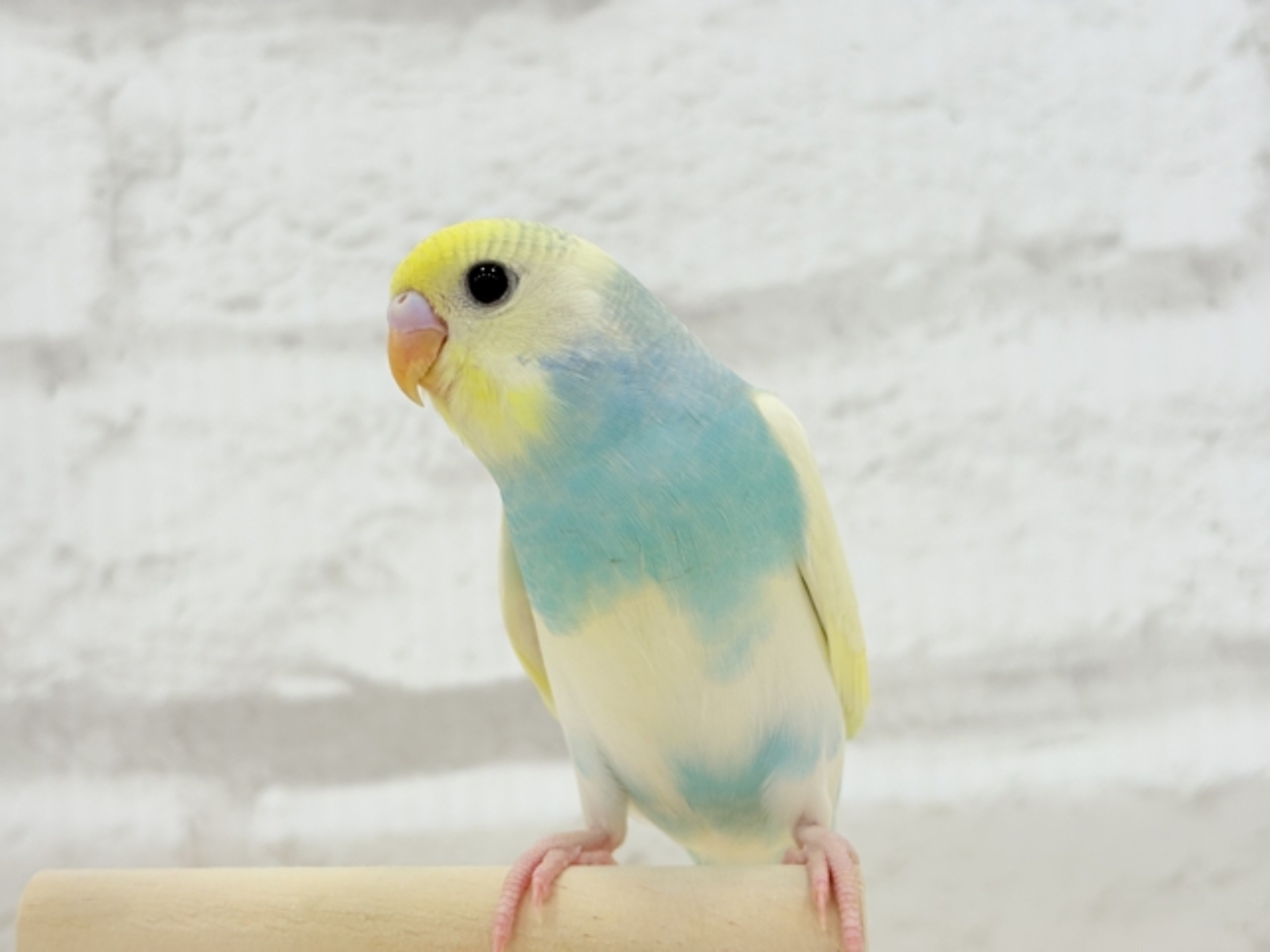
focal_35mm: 52
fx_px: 1908
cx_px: 635
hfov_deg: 36.8
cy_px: 476
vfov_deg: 28.0
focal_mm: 5.96
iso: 25
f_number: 1.6
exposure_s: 1/50
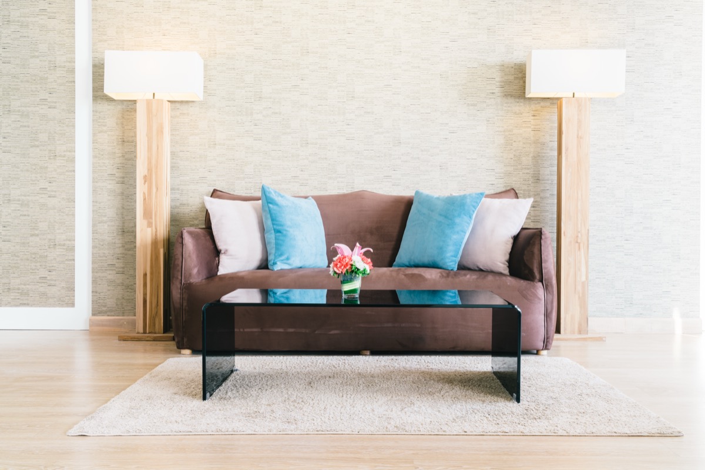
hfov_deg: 48.5
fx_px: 783
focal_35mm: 40
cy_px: 235
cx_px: 352
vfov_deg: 33.4
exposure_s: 1/2.5
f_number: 11
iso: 100
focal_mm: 40
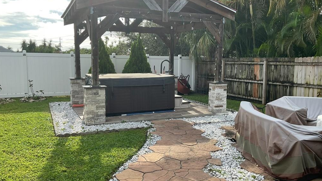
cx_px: 160
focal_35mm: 32
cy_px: 90
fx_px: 273
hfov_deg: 61.0
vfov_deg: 36.7
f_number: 1.8
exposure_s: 1/944
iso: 16
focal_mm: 3
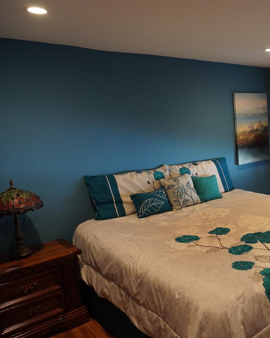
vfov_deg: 52.9
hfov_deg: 40.2
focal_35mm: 34
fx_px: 340
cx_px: 242
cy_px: 168
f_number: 3.5
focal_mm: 16
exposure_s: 1/160
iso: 1600
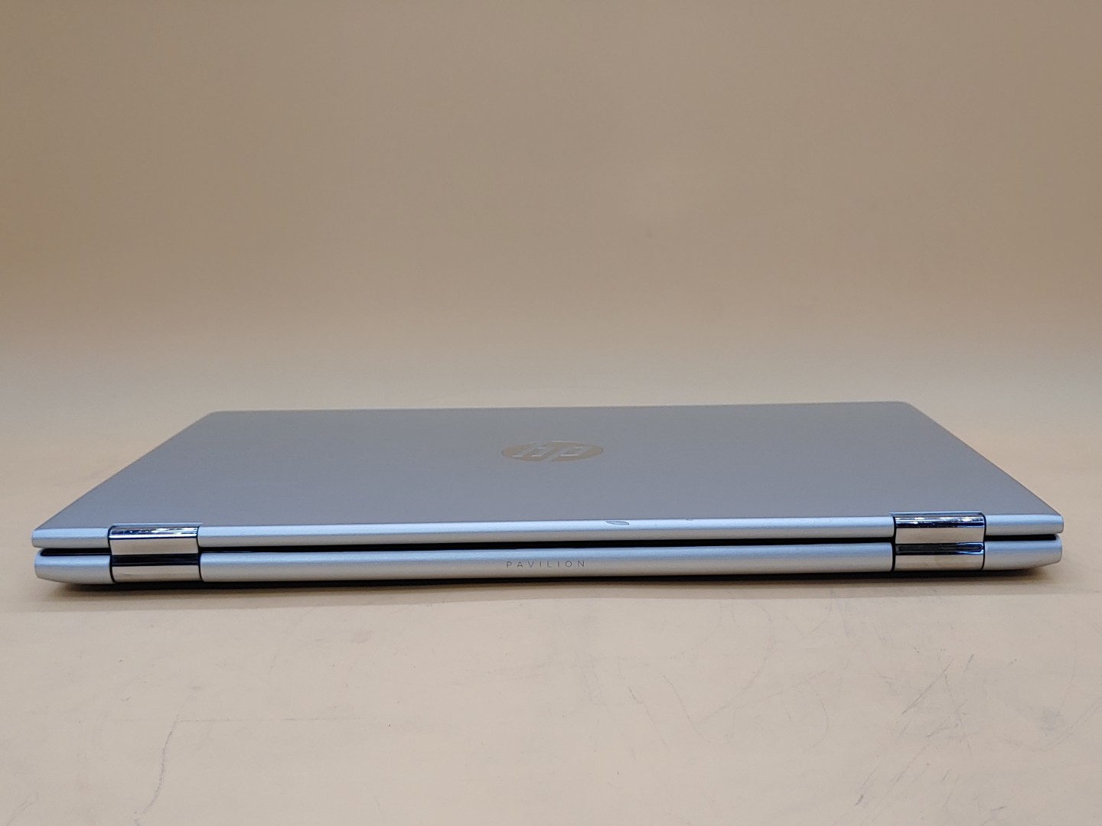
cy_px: 413
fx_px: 1305
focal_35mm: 41
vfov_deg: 35.1
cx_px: 551
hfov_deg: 45.8
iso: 50
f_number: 1.8
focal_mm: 4.36
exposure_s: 1/108
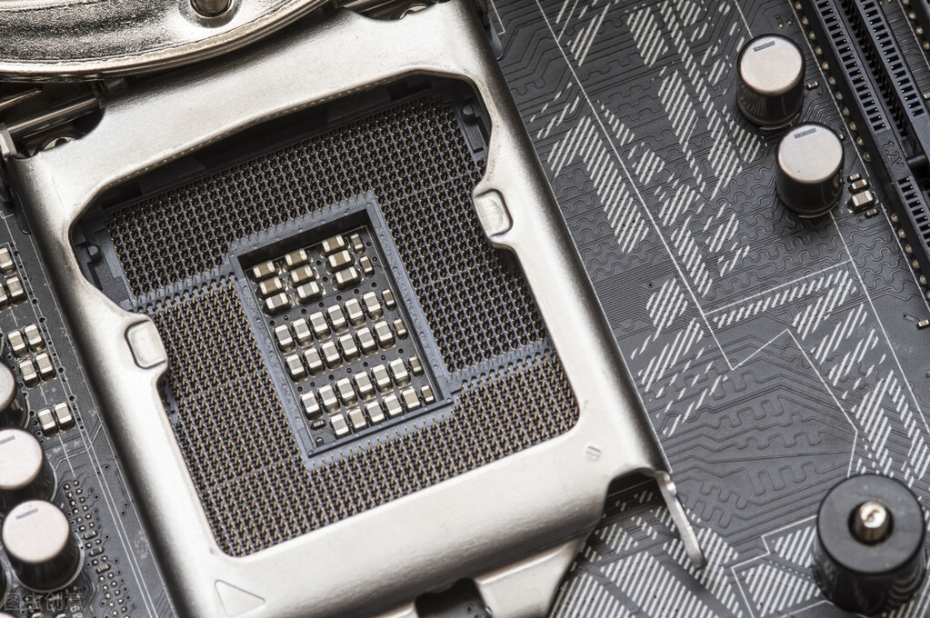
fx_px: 4052
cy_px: 309
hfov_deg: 13.1
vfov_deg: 8.7
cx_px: 465
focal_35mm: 157
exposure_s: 1.3
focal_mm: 105
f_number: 10
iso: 100
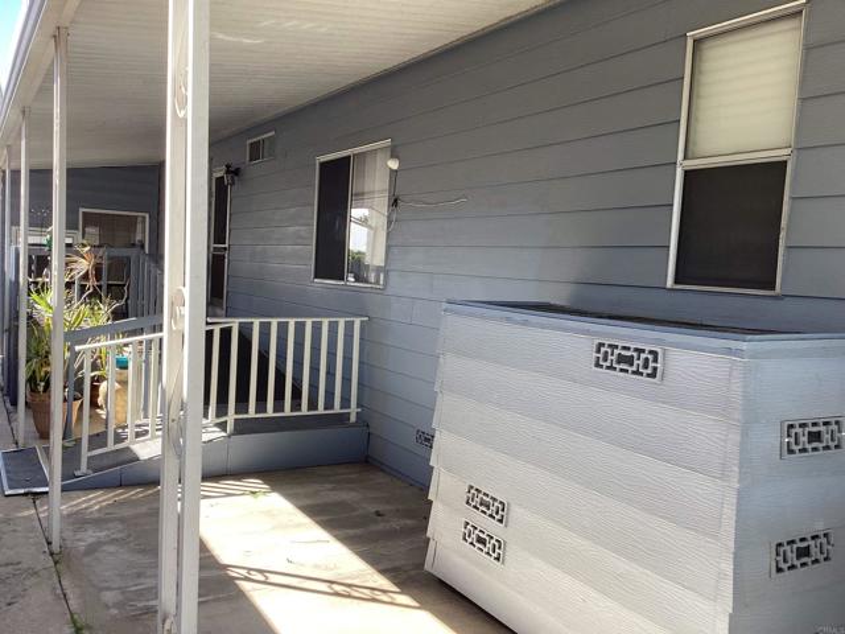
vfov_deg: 45.4
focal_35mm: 31
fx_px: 757
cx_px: 422
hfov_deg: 58.4
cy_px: 317
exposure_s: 1/120
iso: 25
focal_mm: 3.3
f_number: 2.4
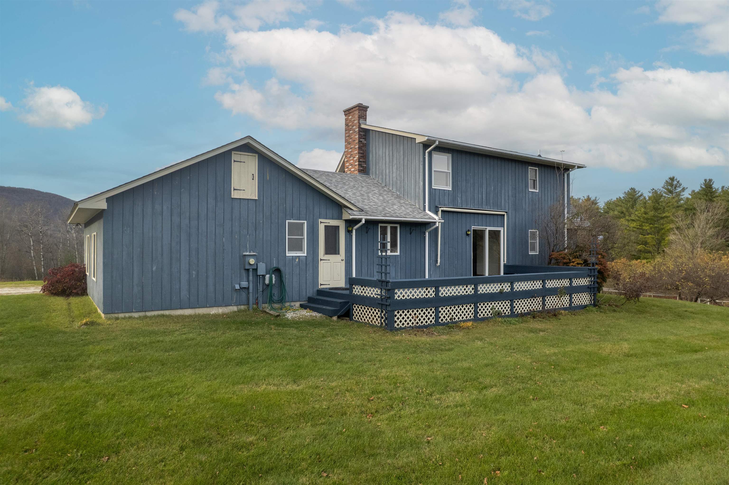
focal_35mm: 22
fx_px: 445
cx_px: 364
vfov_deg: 57.2
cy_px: 242
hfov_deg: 78.6
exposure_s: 1/100
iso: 100
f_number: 2.8
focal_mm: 8.38
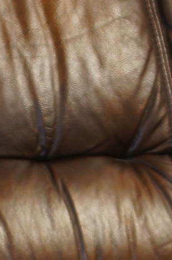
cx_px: -57
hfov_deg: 4.7
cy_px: 369
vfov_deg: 7.0
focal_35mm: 292
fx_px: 2100
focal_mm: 35
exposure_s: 1/8
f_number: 4.5
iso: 100
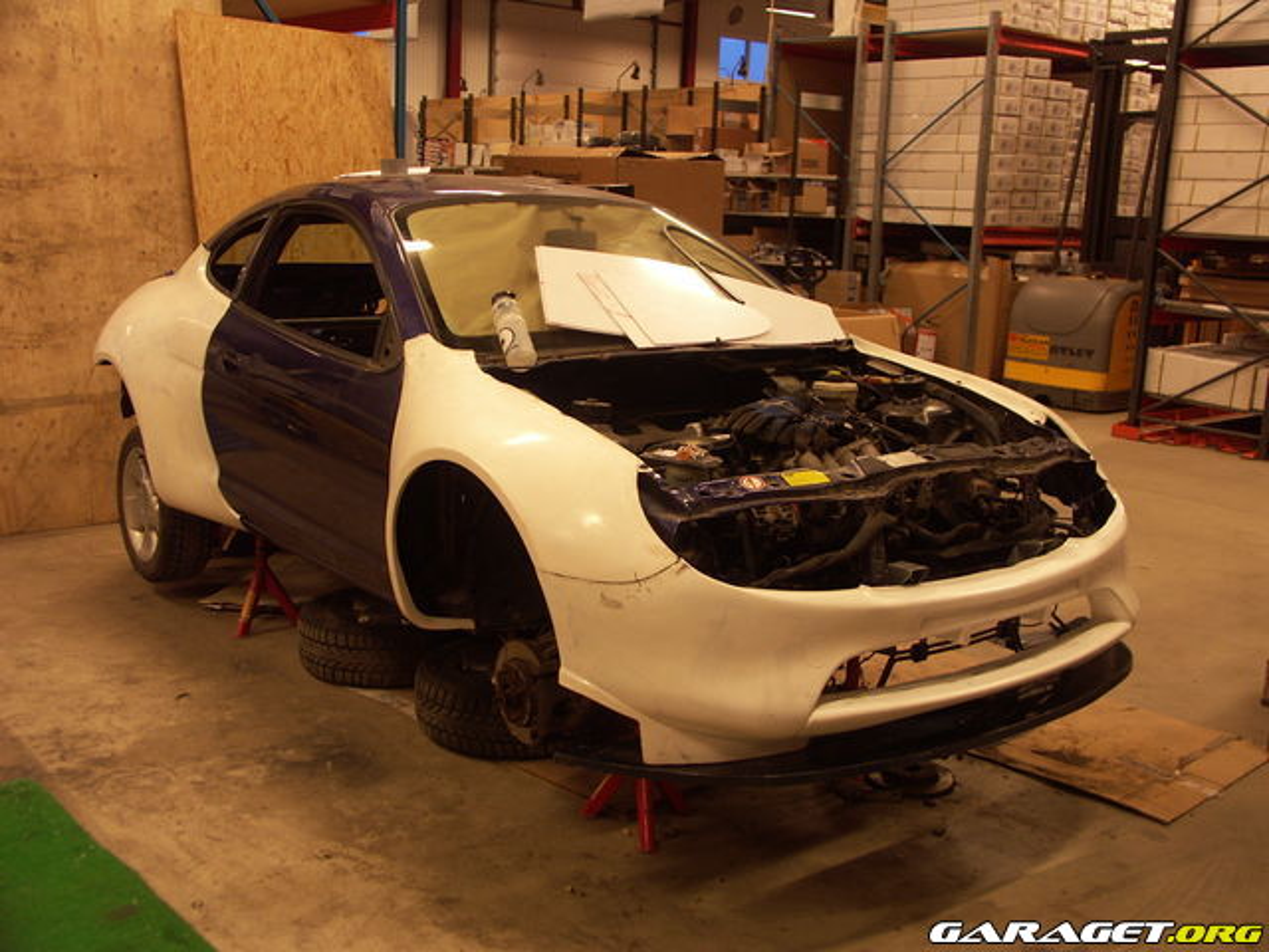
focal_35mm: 37
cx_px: 634
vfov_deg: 38.7
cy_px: 476
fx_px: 1356
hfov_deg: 50.1
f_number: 2.8
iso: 100
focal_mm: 9.51
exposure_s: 1/15
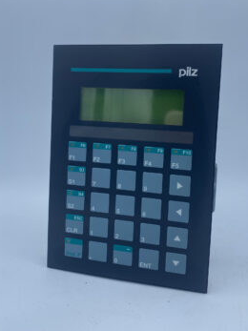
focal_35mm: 30
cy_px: 164
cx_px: 137
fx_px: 287
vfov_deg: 60.0
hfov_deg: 46.7
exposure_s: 1/822
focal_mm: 4.25
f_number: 1.8
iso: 32
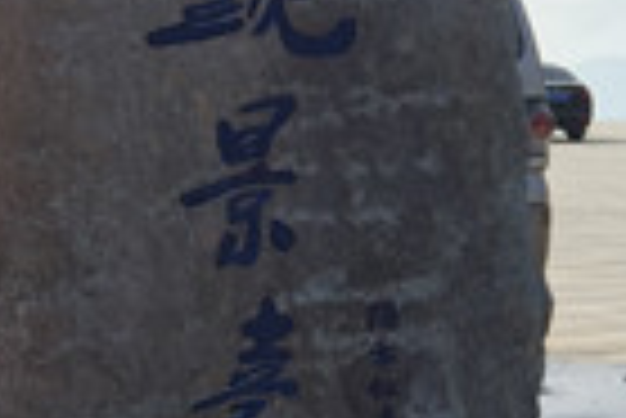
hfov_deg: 14.7
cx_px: 923
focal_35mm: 130
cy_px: 9
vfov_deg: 10.5
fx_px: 2263
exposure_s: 1/942
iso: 32
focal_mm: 4.15
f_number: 2.2
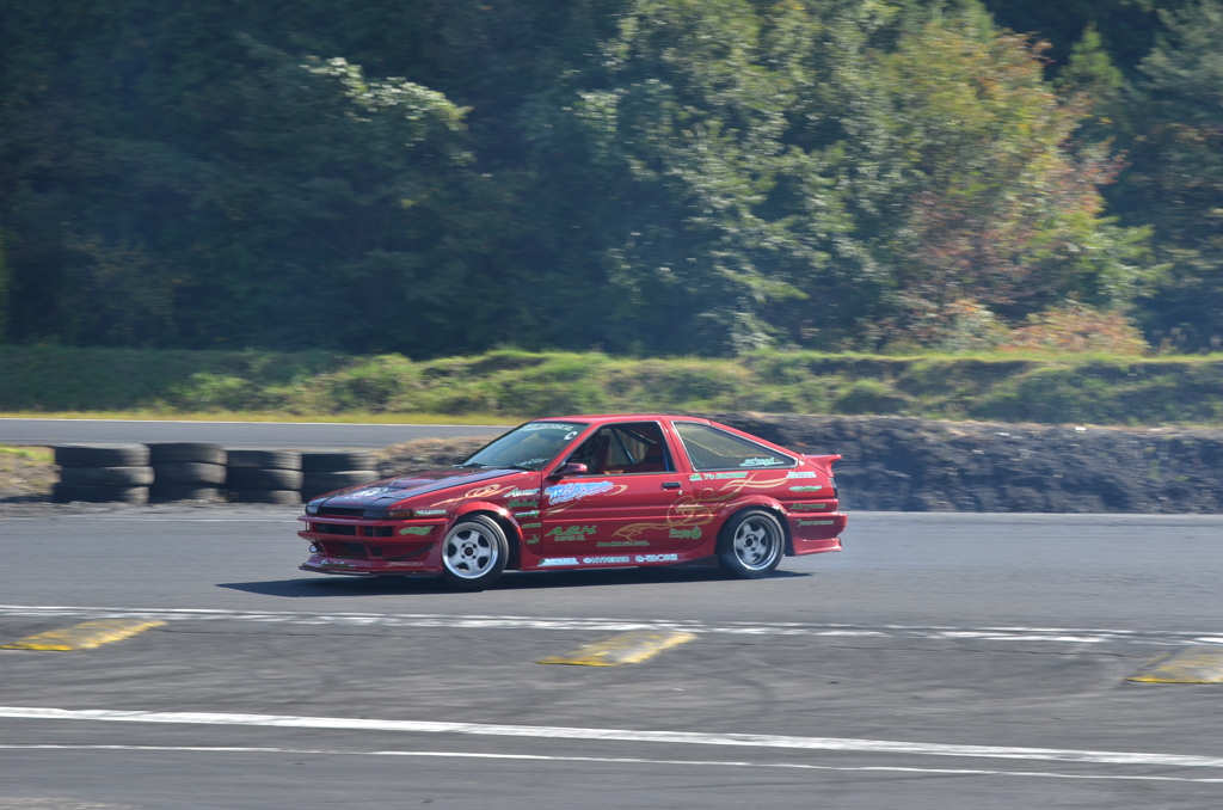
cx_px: 612
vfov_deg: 10.6
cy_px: 405
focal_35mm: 129
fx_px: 4373
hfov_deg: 15.9
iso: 200
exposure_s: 1/250
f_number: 10
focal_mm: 86
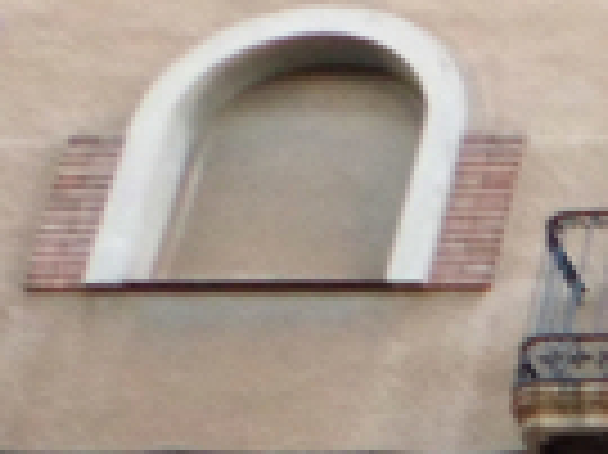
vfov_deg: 7.6
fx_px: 3036
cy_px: 1301
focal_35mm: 173
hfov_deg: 9.2
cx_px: 1819
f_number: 3.2
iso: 200
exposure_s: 1/100
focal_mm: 4.6
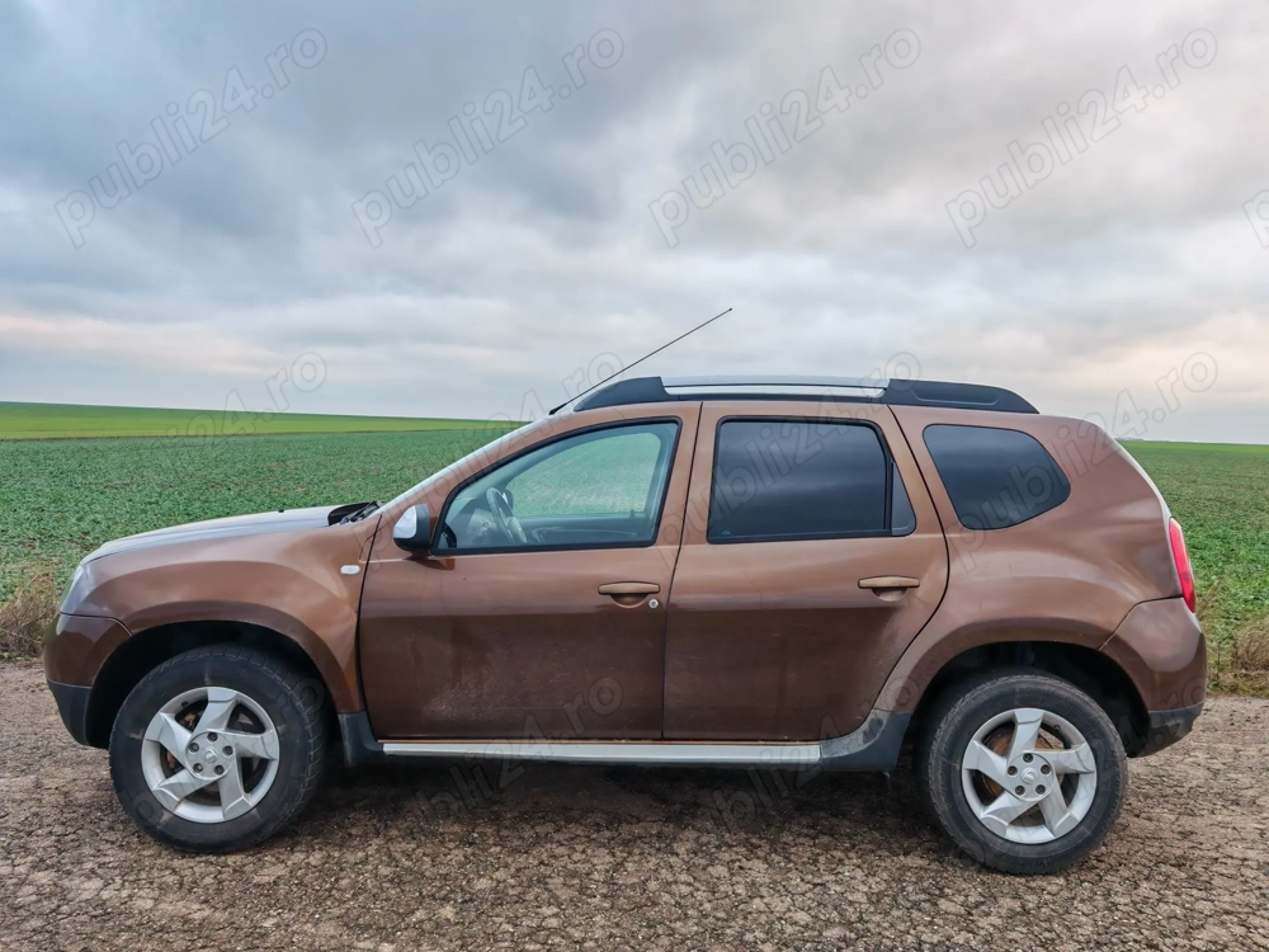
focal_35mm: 27
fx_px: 990
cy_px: 476
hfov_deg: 65.3
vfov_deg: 51.4
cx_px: 634
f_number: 1.9
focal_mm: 6.67
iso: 64
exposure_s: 1/100
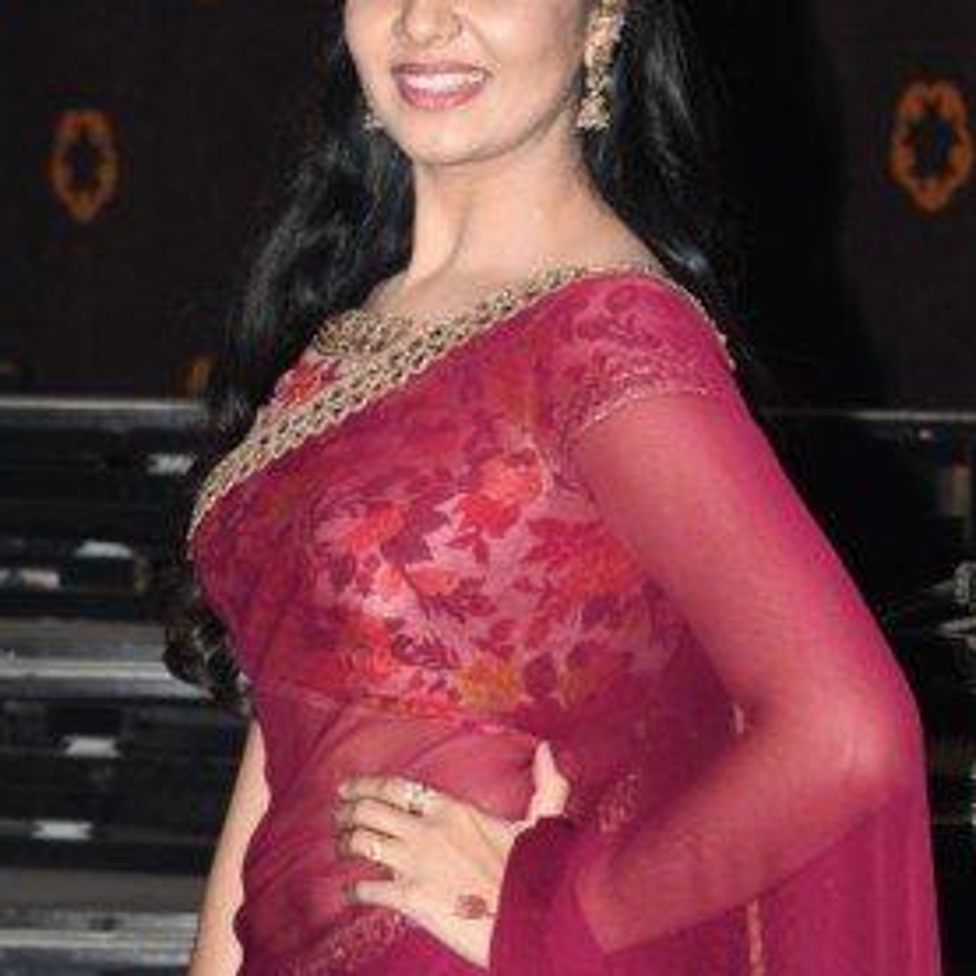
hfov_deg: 7.4
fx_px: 7496
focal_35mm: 235
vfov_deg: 7.4
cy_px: 571
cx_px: 439
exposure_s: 1/60
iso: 640
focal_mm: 102
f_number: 6.3
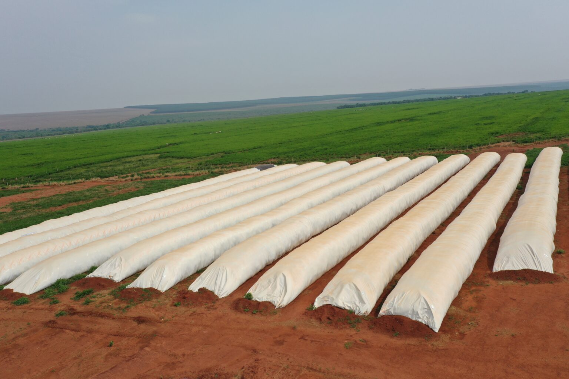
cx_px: 284
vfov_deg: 46.4
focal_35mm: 28
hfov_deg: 65.5
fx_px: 443
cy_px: 190
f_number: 6.3
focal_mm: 10.26
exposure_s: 1/640
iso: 100
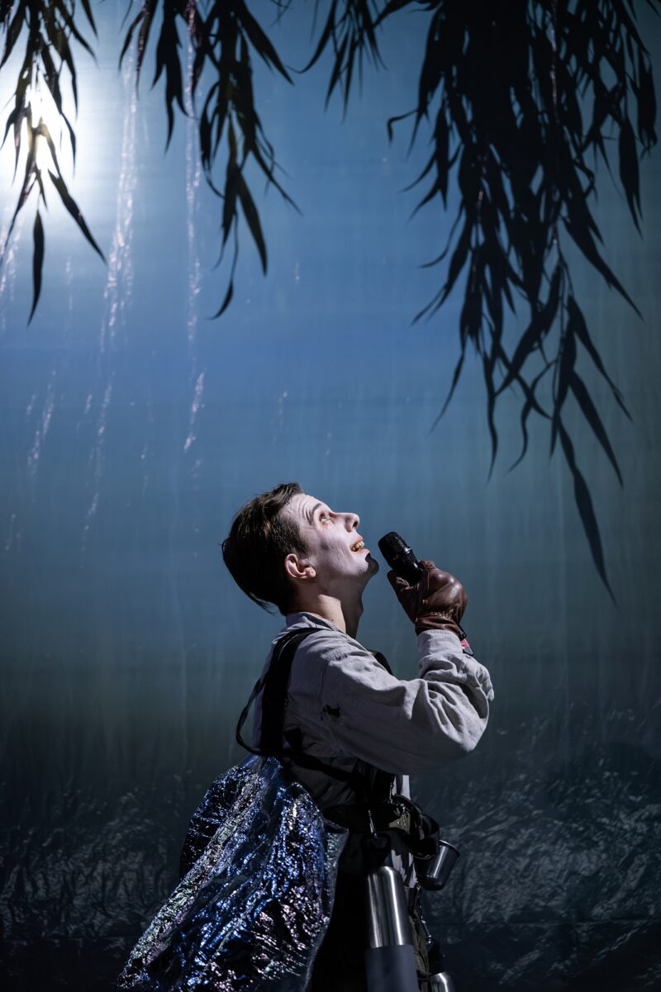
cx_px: 330
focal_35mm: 125
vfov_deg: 16.4
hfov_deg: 11.0
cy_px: 496
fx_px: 3444
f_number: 2.8
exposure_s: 1/100
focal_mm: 125
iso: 4000
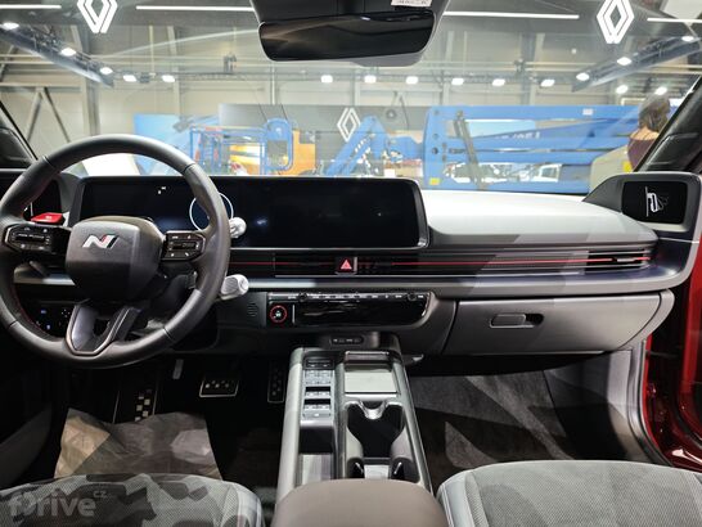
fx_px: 467
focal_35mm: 23
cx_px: 351
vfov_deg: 58.9
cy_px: 264
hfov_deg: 73.9
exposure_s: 1/33.3
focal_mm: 8.72
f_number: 1.63
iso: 250
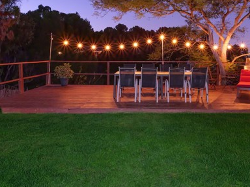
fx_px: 217
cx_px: 154
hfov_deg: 59.3
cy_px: 67
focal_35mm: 30
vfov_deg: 46.3
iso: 3200
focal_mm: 9
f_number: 5.6
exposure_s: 1/2.5
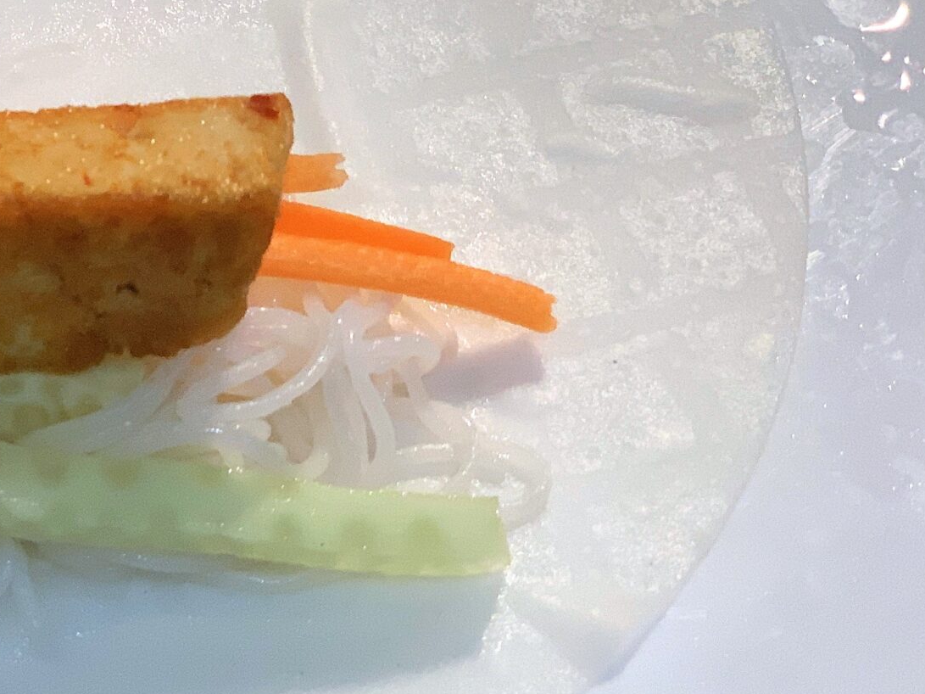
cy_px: 215
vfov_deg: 12.1
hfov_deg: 15.7
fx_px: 3260
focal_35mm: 122
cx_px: -81
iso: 125
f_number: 2.4
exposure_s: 1/100
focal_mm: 6
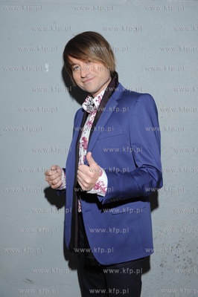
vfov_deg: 50.7
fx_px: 314
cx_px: 99
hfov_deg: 35.0
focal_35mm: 38
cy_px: 148
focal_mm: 38
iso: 800
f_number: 5.6
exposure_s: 1/80
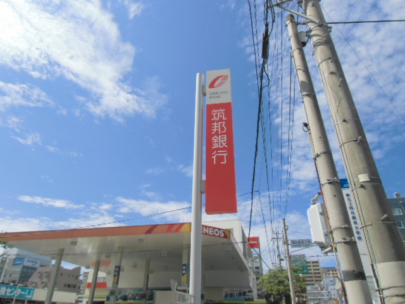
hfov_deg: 71.6
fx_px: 281
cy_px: 152
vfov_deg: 56.8
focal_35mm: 24
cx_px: 202
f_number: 3
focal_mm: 4.24
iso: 64
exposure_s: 1/1250
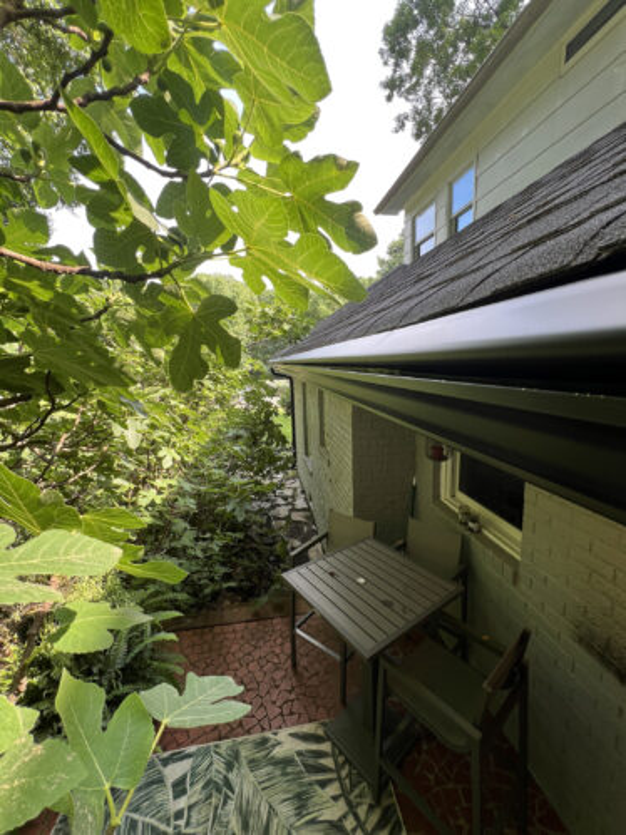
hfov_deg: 89.9
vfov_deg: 106.2
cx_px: 313
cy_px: 418
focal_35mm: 13
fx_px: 314
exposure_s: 1/104
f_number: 1.8
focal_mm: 1.57
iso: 32
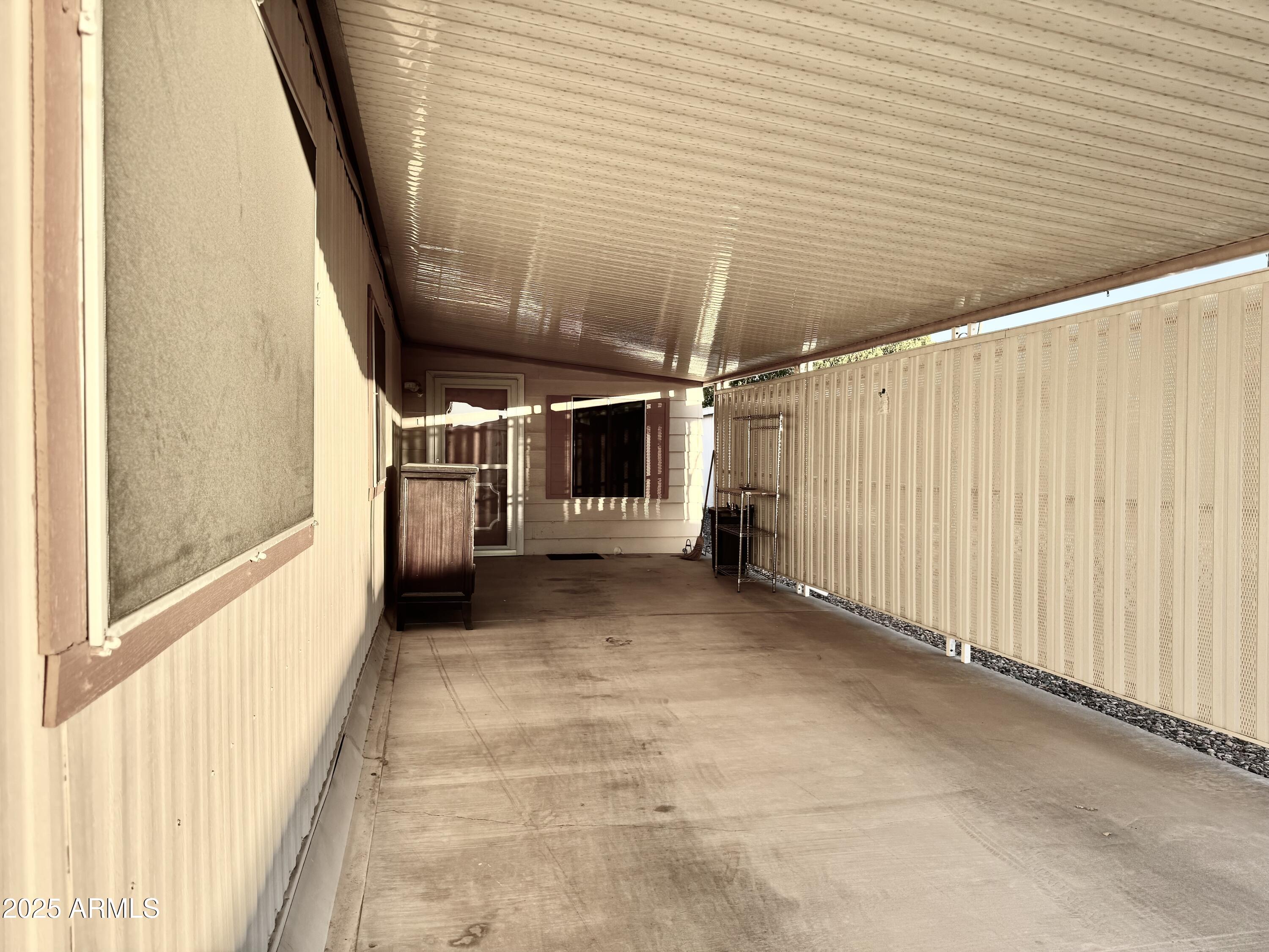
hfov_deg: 71.6
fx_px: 880
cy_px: 476
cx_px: 634
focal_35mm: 24
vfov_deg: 56.8
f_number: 1.78
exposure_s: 1/671
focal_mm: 6.76
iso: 80
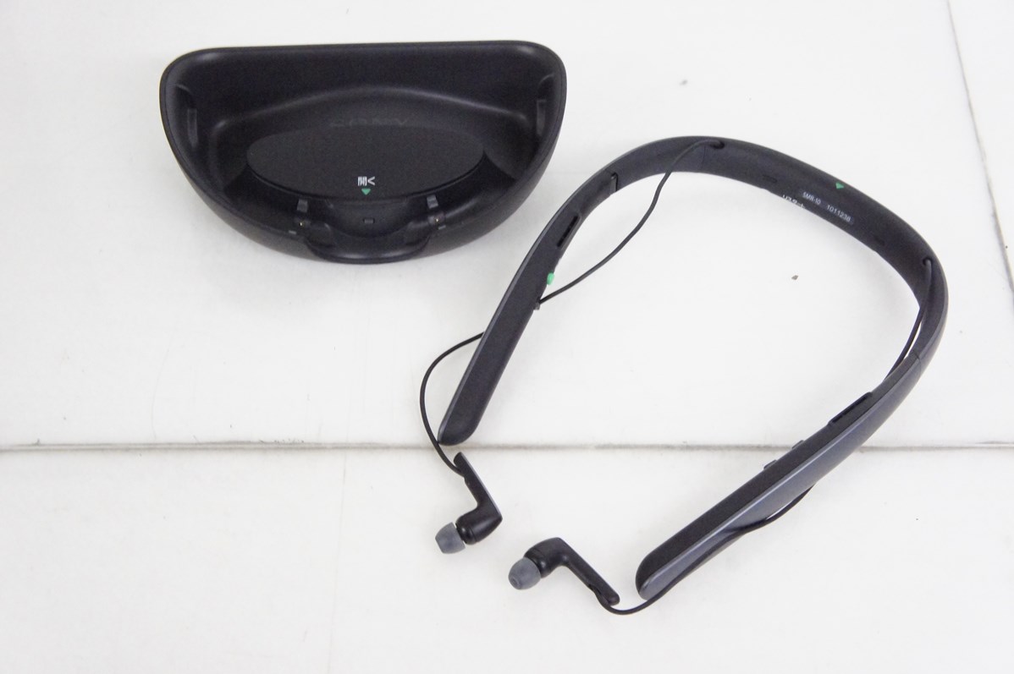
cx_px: 507
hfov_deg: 36.0
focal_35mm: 56
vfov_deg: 24.4
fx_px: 1562
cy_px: 337
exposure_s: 1/50
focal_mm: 37
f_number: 10
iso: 6400
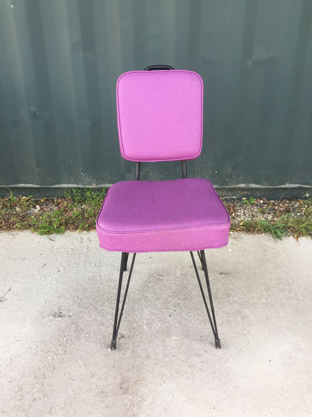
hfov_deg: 48.2
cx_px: 156
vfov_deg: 61.7
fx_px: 349
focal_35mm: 29
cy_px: 208
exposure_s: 1/100
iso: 32
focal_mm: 4.15
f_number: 2.2
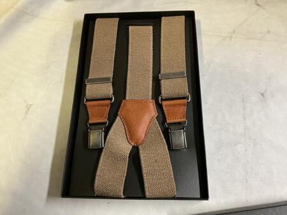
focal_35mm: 29
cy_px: 108
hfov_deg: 61.6
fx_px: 241
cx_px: 144
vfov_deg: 48.3
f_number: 1.8
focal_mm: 3
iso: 200
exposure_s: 1/50
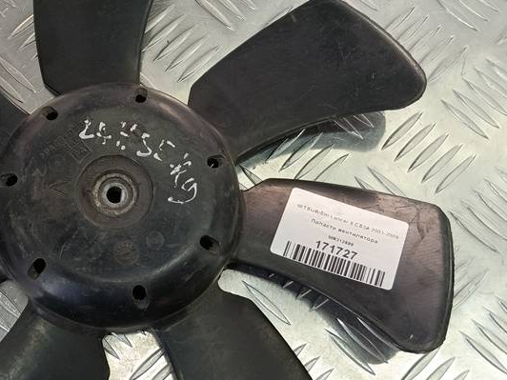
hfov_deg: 36.0
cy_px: 243
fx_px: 762
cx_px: 125
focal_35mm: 52
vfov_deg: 27.9
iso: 78
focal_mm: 4.11
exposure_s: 1/50
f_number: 1.6
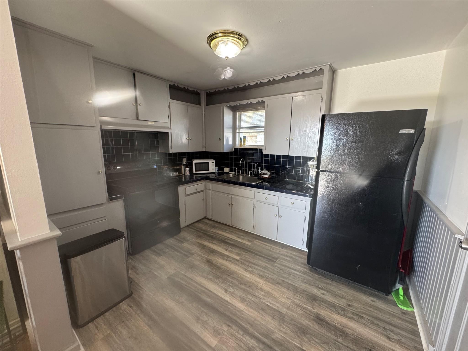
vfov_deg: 85.7
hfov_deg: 102.1
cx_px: 234
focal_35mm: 14
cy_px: 176
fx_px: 189
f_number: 2.2
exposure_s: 1/60
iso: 200
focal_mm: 2.22
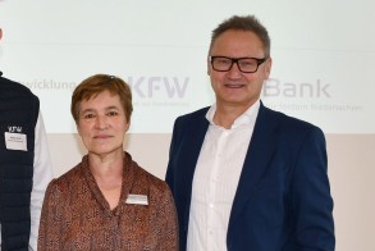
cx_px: 81
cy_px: 173
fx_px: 845
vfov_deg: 16.8
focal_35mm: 81
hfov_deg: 24.7
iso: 200
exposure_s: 1/60
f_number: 4
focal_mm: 22
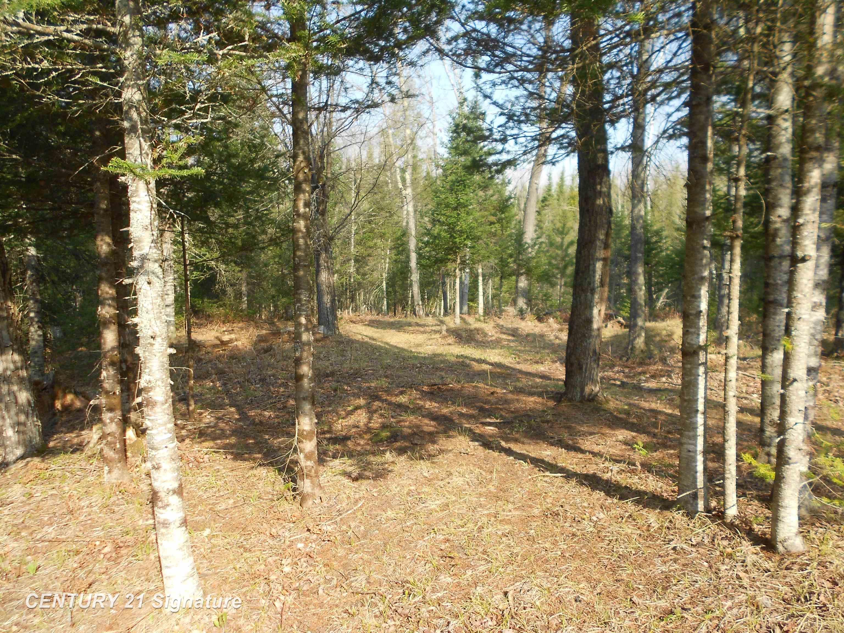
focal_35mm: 26
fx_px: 634
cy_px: 316
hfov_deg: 67.3
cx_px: 422
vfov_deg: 53.1
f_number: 3.2
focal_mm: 4.6
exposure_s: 1/250
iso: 80
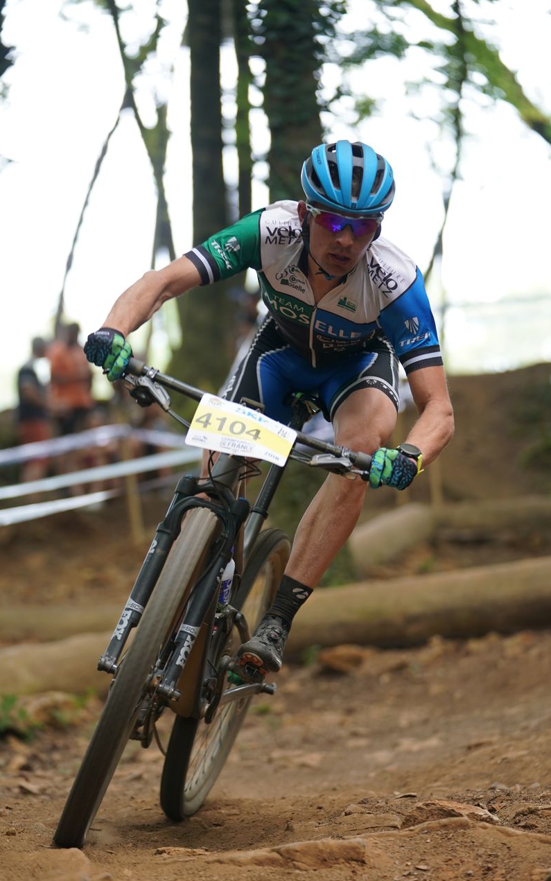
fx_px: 2834
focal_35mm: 118
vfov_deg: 17.7
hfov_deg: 11.1
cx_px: 266
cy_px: 442
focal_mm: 115
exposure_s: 1/250
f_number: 2.8
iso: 320
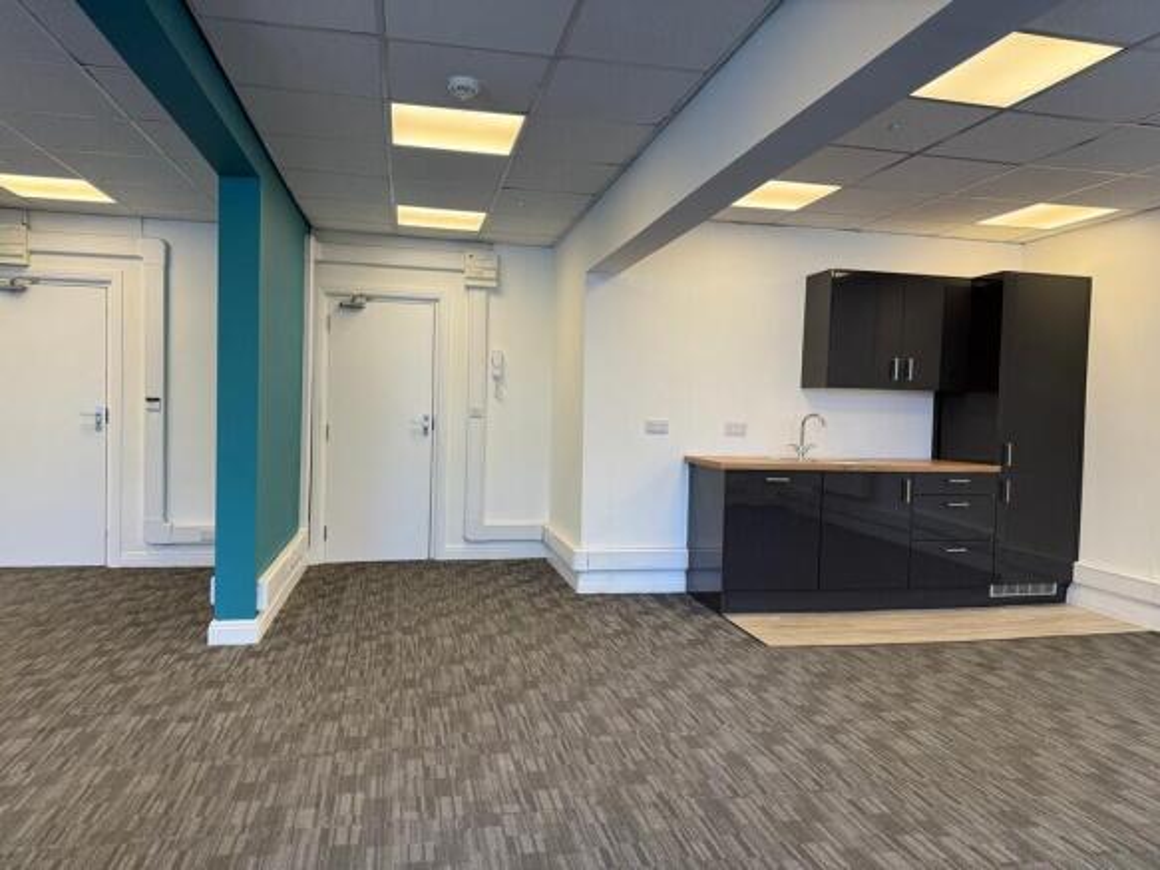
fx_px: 804
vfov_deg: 56.8
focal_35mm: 24
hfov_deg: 71.6
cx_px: 580
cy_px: 435
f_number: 1.78
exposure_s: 1/243
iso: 100
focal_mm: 6.76
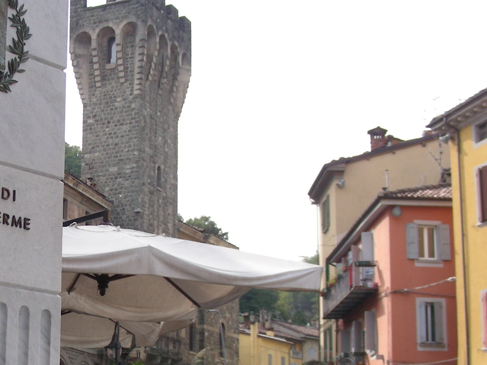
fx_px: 1041
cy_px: 272
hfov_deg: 25.5
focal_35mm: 74
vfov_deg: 19.8
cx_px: 46
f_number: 4
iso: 50
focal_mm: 6.3
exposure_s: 1/181
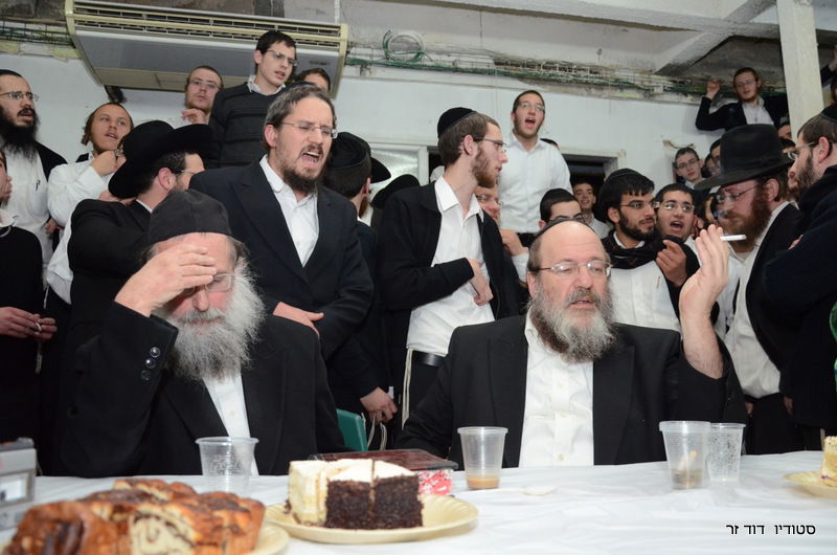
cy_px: 278
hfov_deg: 67.5
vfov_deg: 47.7
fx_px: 626
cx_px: 418
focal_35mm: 27
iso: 2500
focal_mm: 18
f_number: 3.5
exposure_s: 1/80
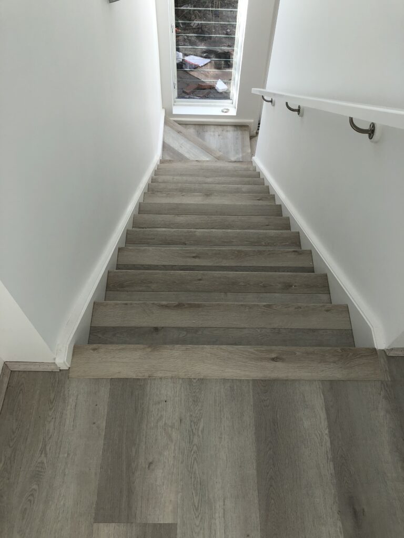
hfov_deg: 49.7
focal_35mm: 28
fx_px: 436
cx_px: 202
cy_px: 269
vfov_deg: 63.4
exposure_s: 1/466
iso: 20
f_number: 1.8
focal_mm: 4
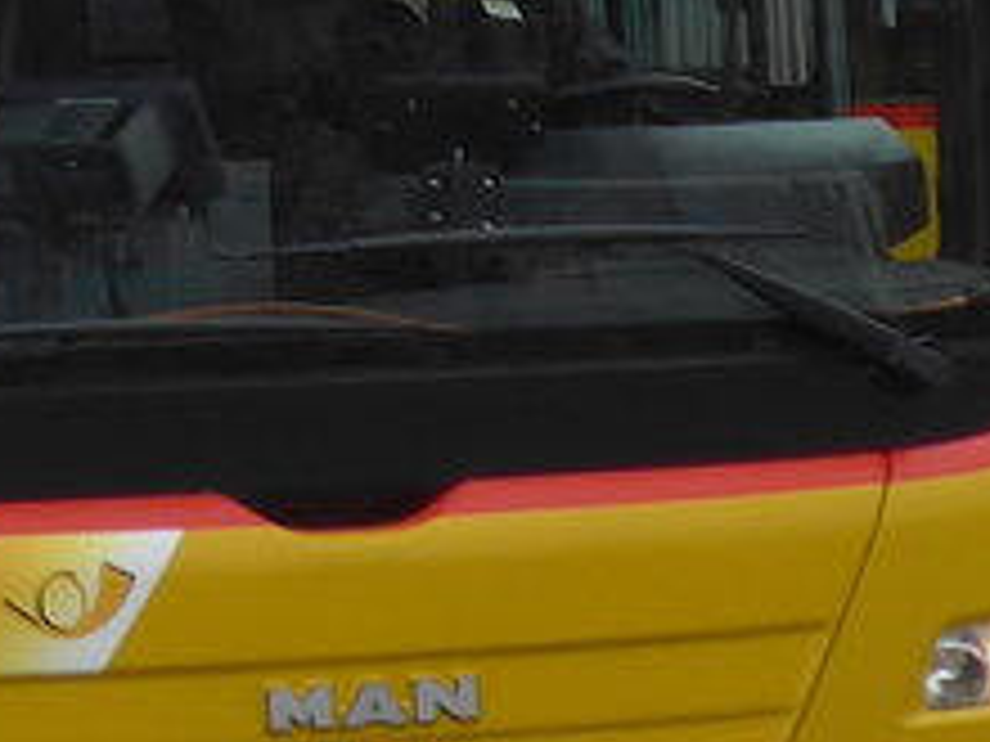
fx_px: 9209
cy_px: -576
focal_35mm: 322
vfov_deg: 4.6
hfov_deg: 6.1
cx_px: -608
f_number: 3.5
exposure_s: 1/250
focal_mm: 12
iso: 125
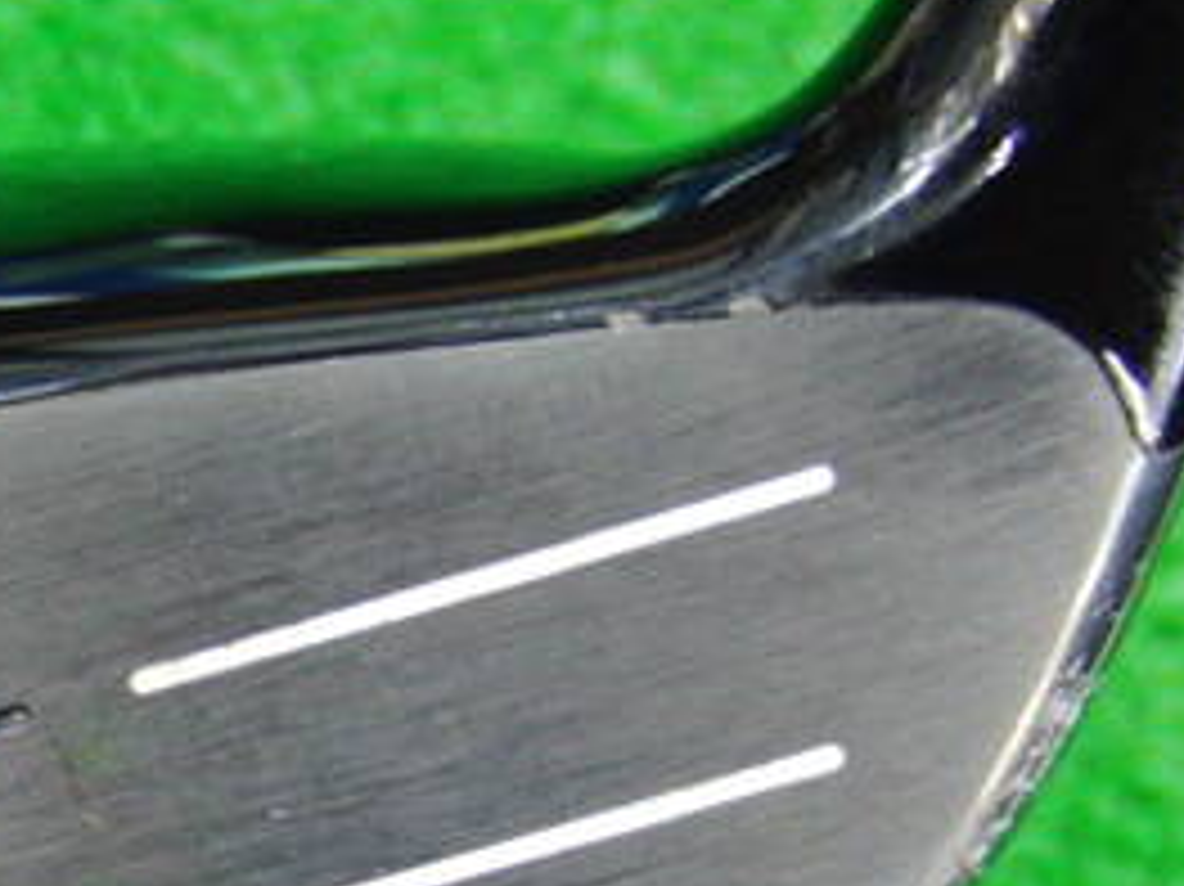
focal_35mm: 90
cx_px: -135
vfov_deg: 16.1
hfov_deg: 20.7
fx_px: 3077
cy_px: 868
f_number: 3.6
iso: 400
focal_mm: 6.42
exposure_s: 1/15
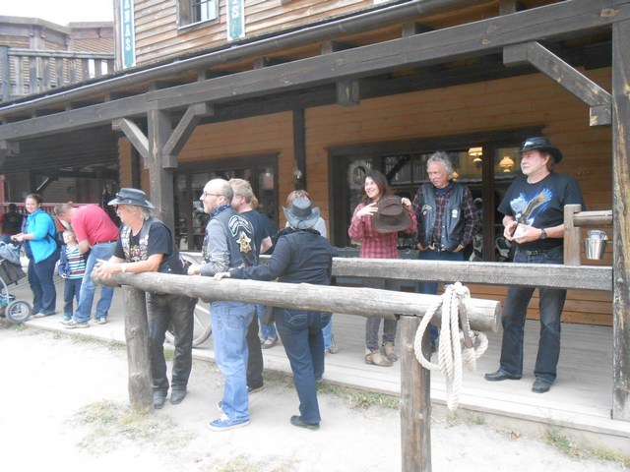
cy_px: 236
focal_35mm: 26
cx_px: 315
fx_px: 473
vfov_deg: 53.1
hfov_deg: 67.3
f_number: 3.5
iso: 500
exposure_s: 1/125
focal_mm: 4.6
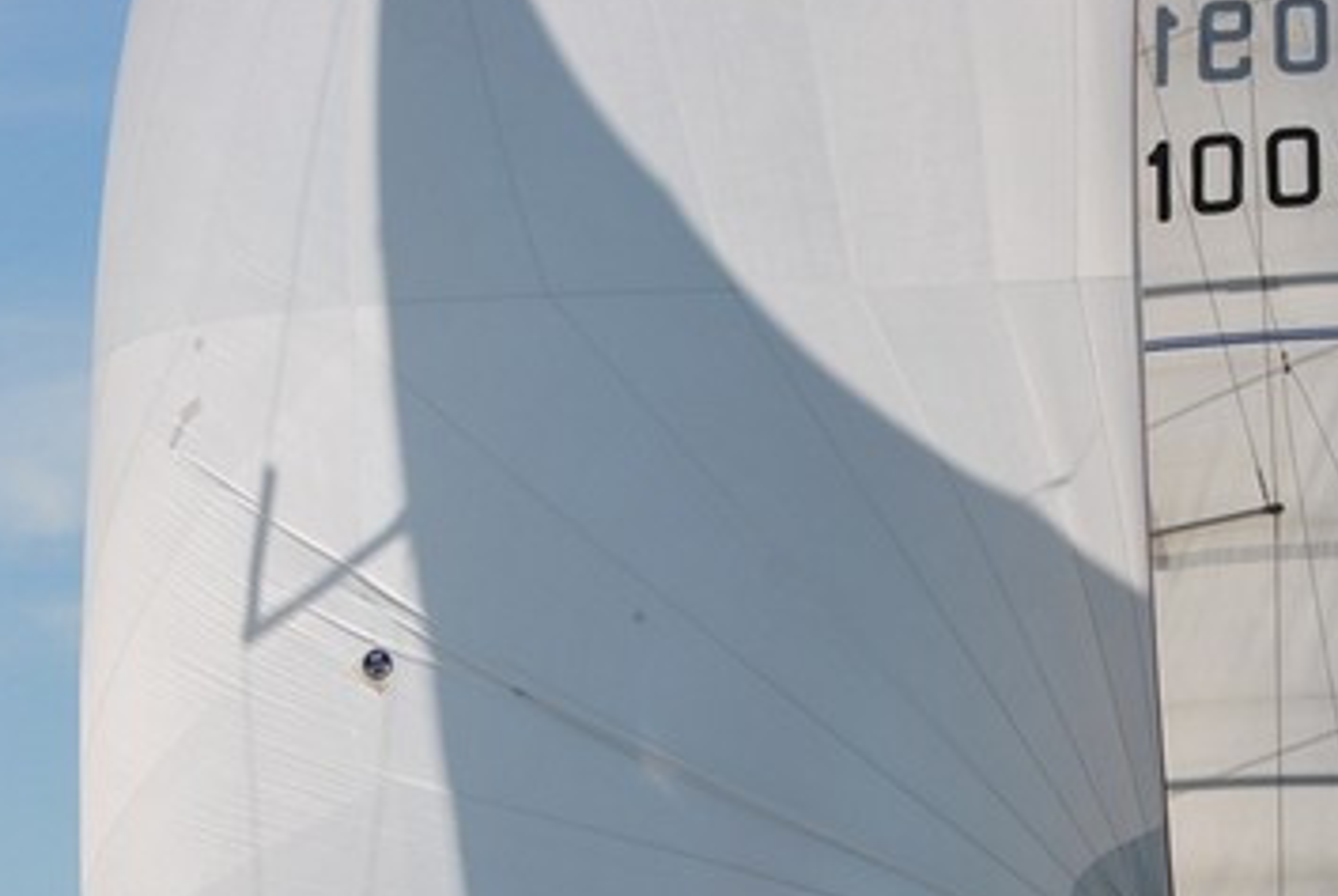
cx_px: 750
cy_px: 1047
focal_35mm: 209
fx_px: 7787
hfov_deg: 9.8
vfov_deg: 6.5
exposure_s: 1/320
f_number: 9
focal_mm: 55
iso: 100
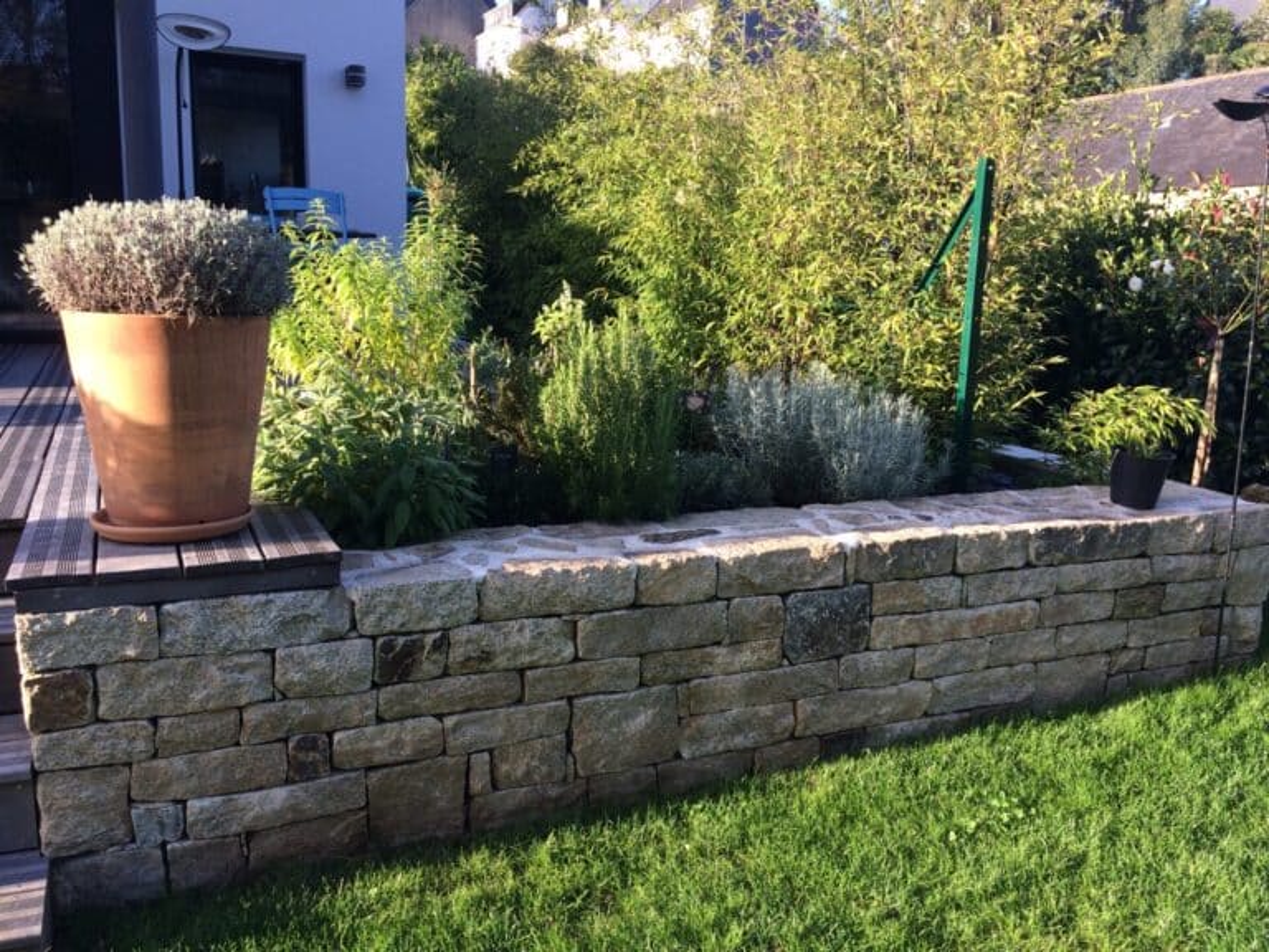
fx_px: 1063
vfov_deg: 48.2
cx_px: 634
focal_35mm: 29
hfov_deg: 61.7
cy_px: 476
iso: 32
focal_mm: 4.15
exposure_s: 1/336
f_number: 2.2
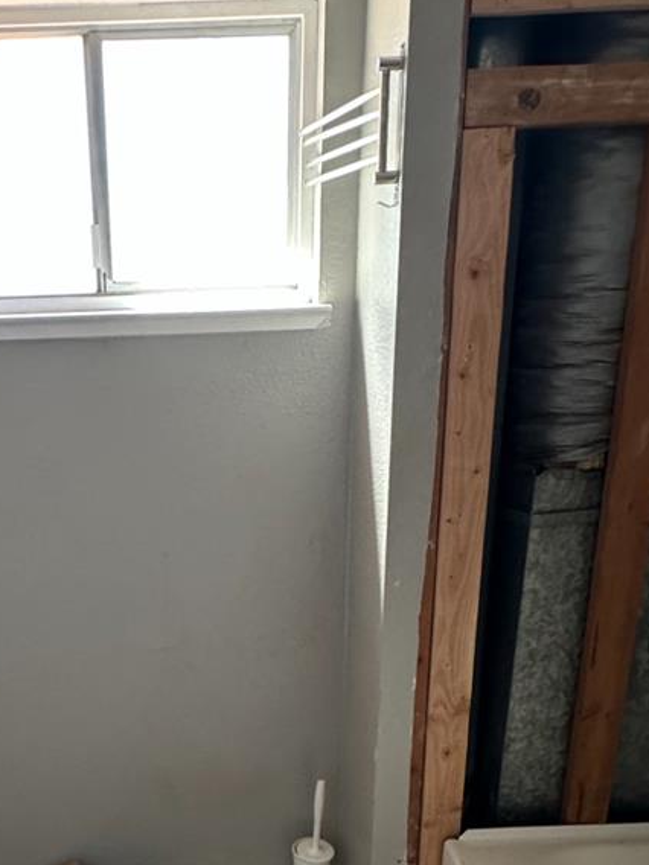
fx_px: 925
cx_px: 176
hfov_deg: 37.9
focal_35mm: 37
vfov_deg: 48.7
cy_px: 621
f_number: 2.2
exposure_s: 1/99
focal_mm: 2.22
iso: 200
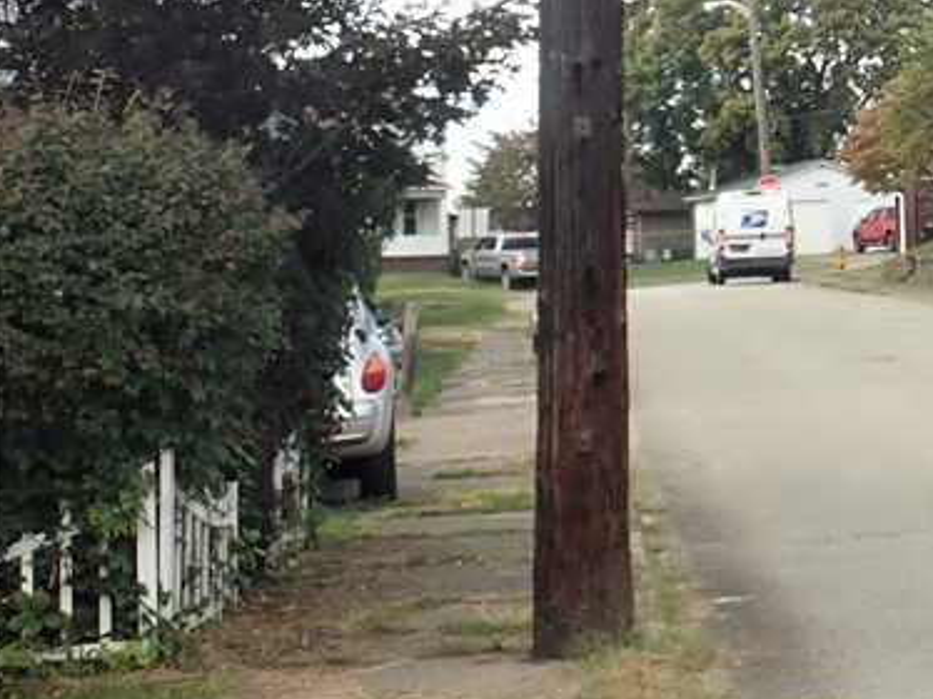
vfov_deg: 13.9
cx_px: 1260
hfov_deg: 17.6
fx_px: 2801
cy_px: -91
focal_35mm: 104
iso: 100
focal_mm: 6.86
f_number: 3.5
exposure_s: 1/200
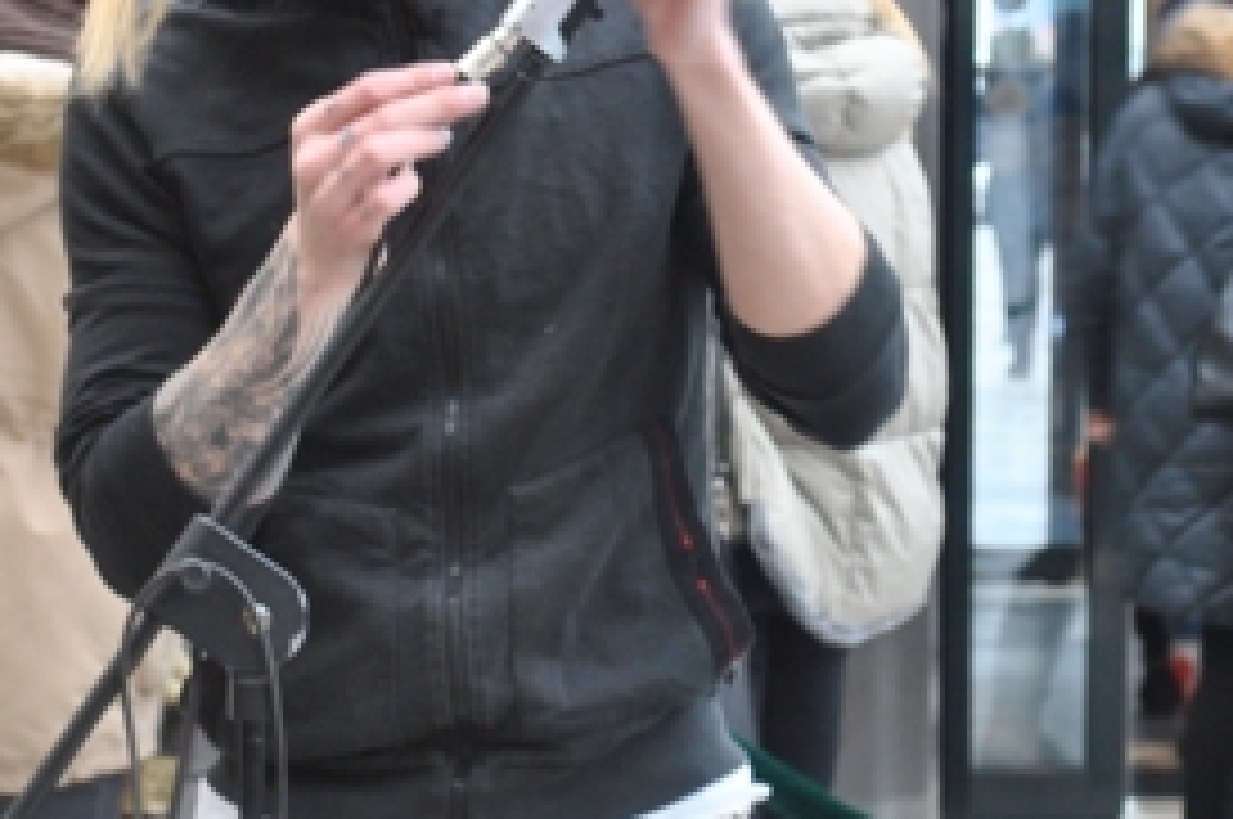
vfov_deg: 7.1
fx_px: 6608
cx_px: 508
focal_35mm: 193
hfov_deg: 10.7
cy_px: 180
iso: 400
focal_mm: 55
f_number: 5.6
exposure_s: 1/20
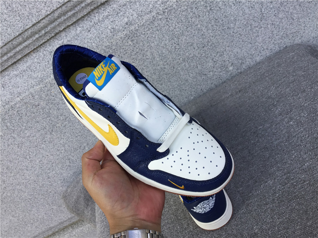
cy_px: 119
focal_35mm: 31
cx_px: 159
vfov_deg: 45.4
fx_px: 285
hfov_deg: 58.4
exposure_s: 1/231
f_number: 2.4
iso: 25
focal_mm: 3.3
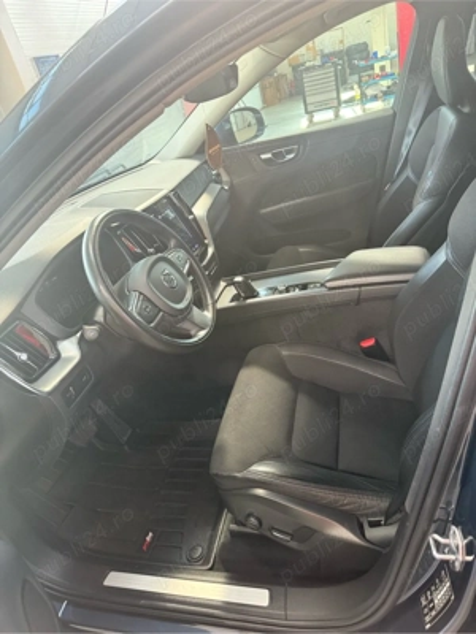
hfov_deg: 56.8
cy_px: 317
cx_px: 238
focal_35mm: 24
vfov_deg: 71.6
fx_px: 440
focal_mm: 6.76
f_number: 1.78
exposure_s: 1/60
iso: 320
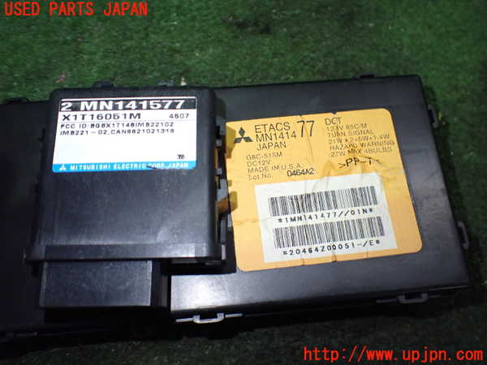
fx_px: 422
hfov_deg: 60.0
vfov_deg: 46.8
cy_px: 182
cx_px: 244
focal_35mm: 30
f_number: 2.3
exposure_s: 1/125
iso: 640
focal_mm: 5.4
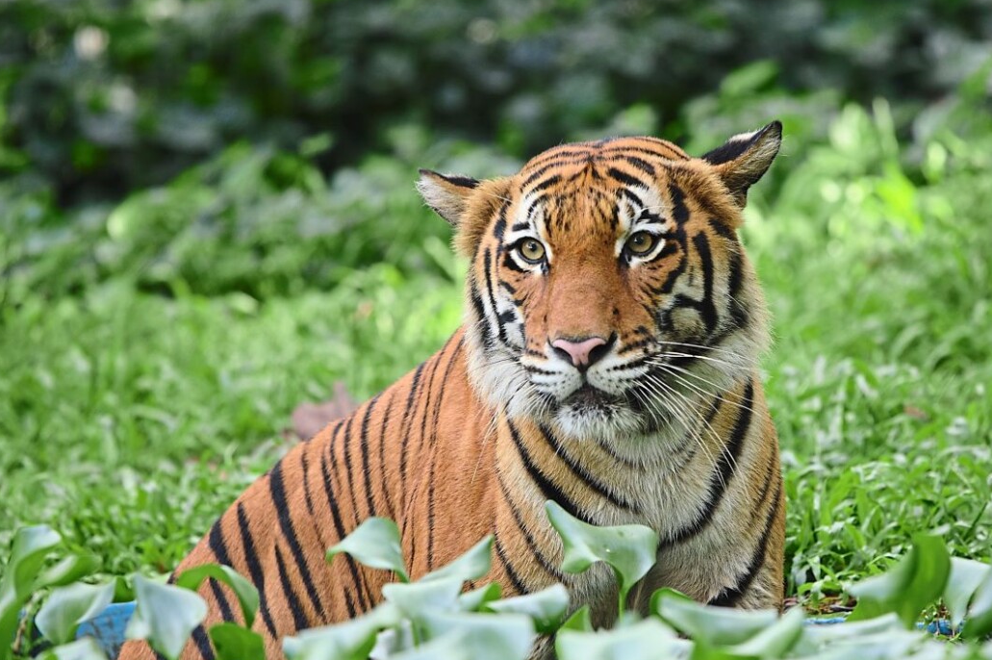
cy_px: 314
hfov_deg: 3.9
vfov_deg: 2.6
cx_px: 556
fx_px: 14429
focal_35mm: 524
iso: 400
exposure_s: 1/250
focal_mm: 300
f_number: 4
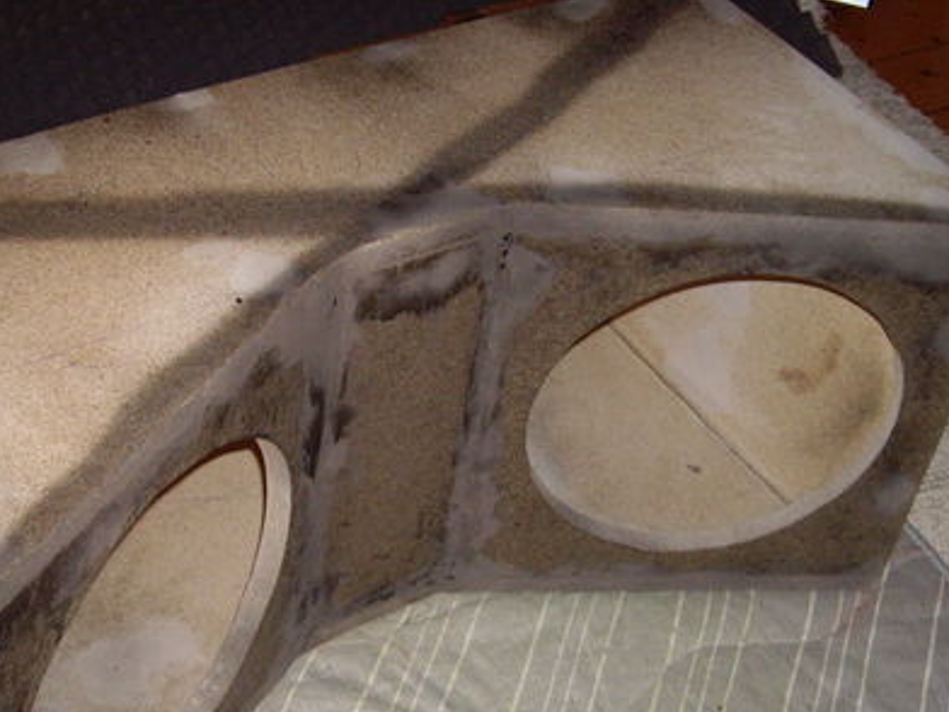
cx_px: 378
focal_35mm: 62
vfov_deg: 23.6
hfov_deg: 31.1
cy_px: 465
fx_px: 1700
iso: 200
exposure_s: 1/40
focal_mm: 6.2
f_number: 2.7
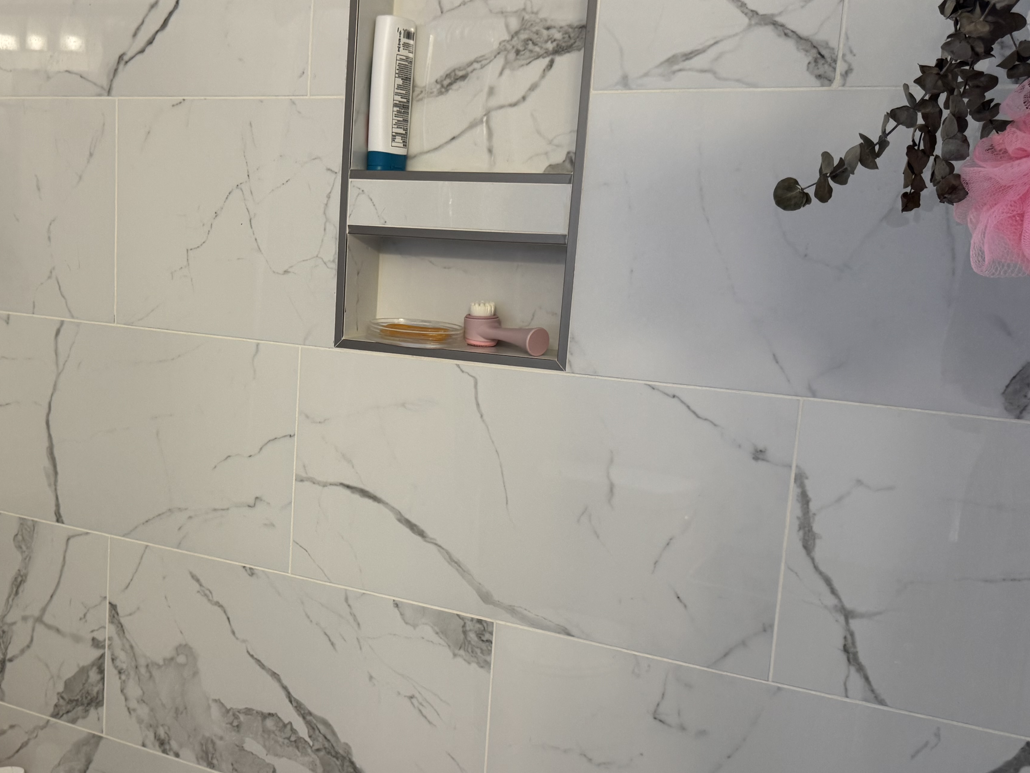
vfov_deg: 35.9
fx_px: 1190
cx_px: 342
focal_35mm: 40
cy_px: 436
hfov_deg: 46.1
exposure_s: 1/120
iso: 160
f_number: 1.78
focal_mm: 6.76
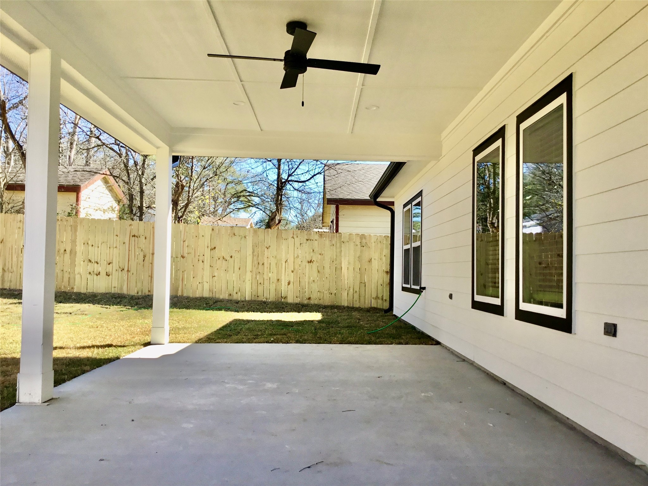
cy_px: 243
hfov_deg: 58.4
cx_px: 324
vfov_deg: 45.4
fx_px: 580
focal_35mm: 31
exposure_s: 1/420
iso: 25
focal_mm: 3.3
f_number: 2.4
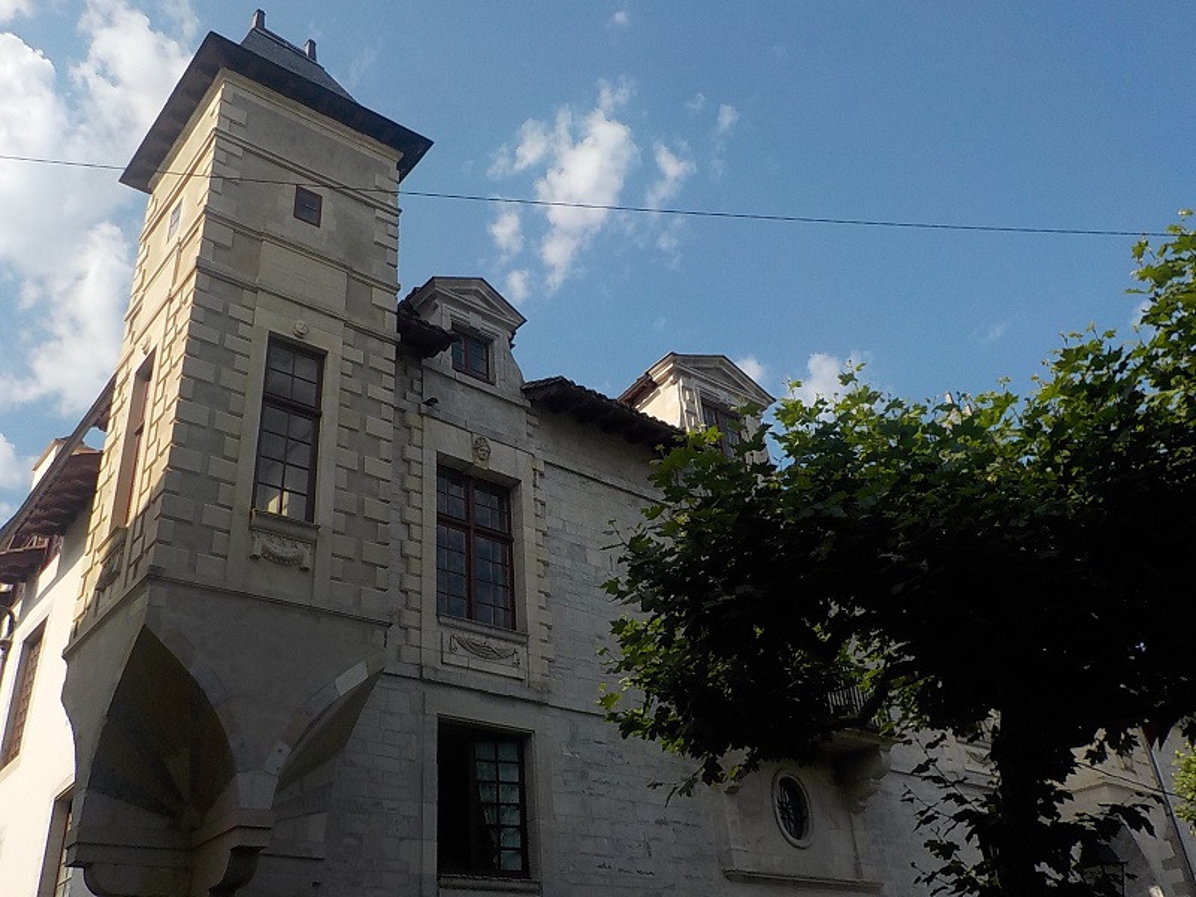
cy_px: 448
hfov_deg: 60.0
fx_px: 1037
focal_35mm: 30
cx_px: 598
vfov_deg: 46.8
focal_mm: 4.1
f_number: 3.3
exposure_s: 1/1250
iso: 125
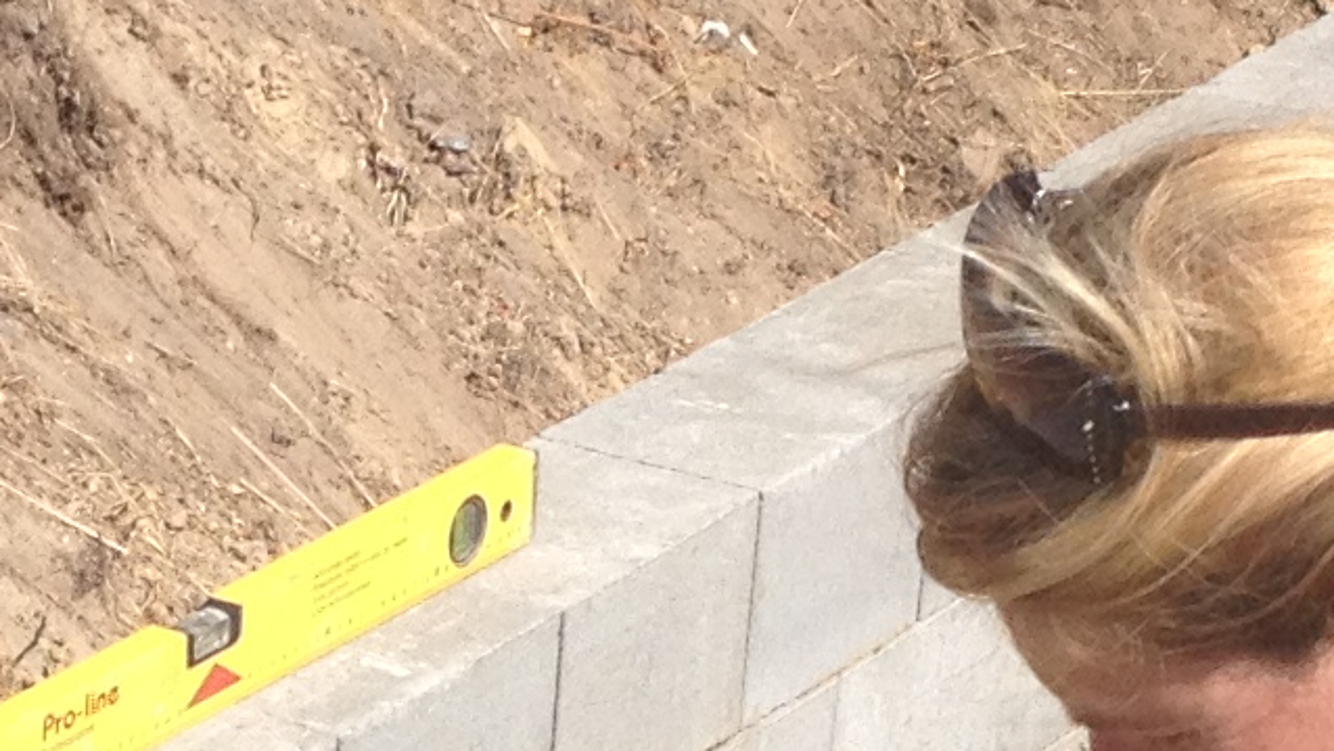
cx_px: 159
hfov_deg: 11.0
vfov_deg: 6.2
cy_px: 881
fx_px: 6898
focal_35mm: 195
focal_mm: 4.28
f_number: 2.4
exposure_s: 1/1842
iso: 50
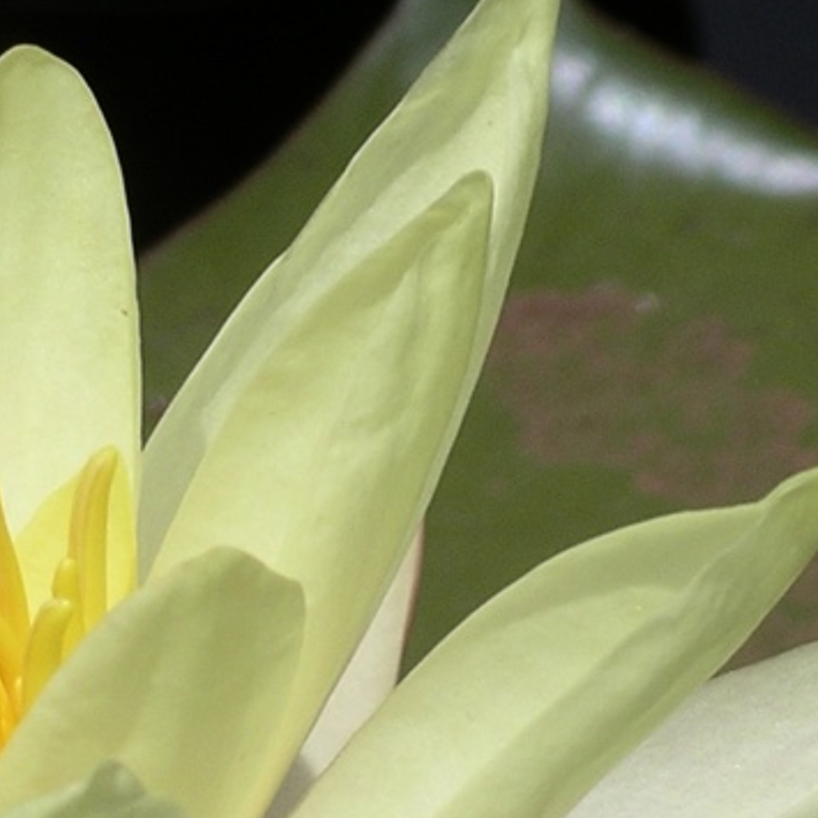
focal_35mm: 746
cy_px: 1044
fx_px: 19944
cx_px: -51
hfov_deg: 2.3
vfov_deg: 2.3
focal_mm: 39
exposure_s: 1/1600
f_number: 5
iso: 64
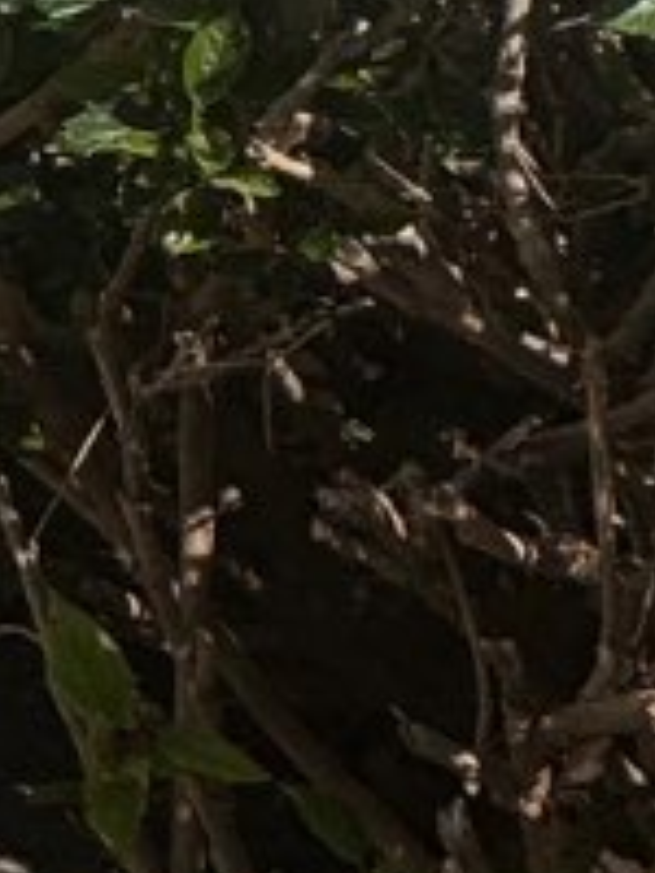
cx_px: -1186
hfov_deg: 10.7
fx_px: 2649
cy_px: -607
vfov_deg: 16.3
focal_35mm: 105
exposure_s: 1/2494
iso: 50
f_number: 2.2
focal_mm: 2.22
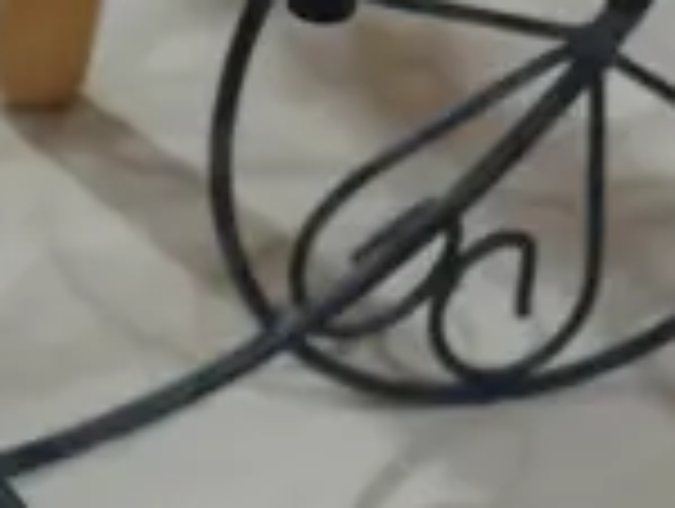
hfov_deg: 7.2
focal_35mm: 273
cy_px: 65
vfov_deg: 5.5
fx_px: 5332
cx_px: 468
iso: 320
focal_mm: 20
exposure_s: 1/60
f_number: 4.4
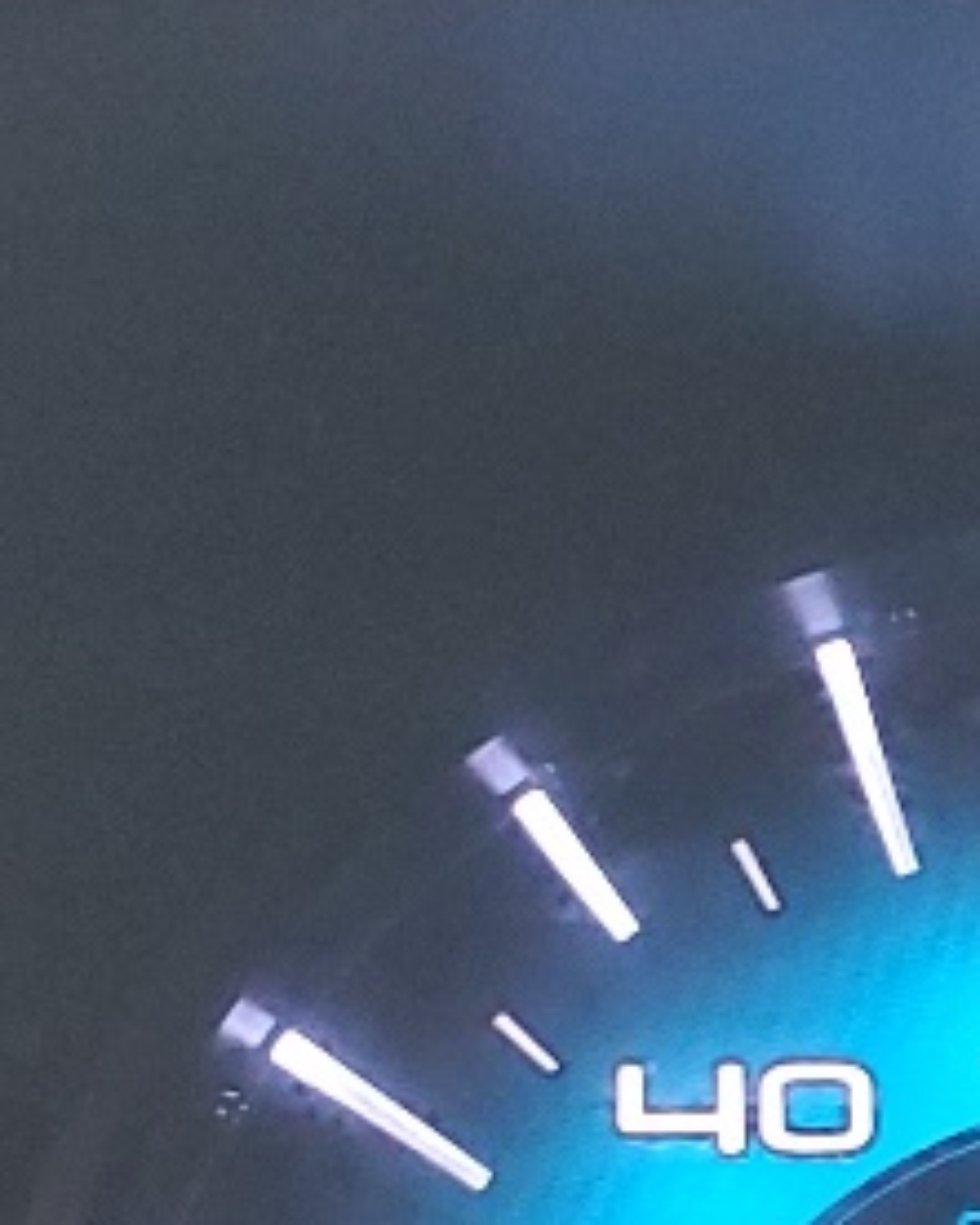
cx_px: 1450
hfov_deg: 10.2
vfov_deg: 12.8
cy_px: 1482
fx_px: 5327
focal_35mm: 147
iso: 302
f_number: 1.5
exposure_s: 1/25
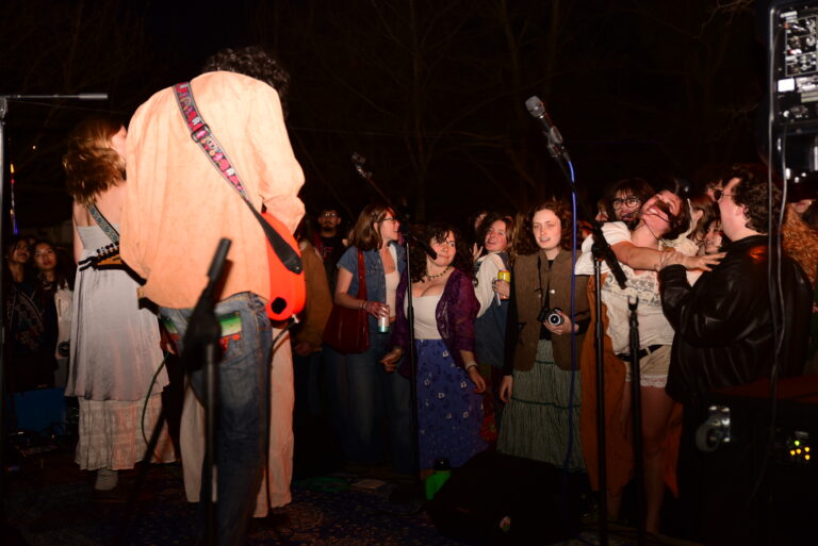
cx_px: 409
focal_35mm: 46
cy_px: 273
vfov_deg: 29.3
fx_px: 1046
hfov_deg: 42.7
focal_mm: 46
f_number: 2.8
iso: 1000
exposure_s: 1/40
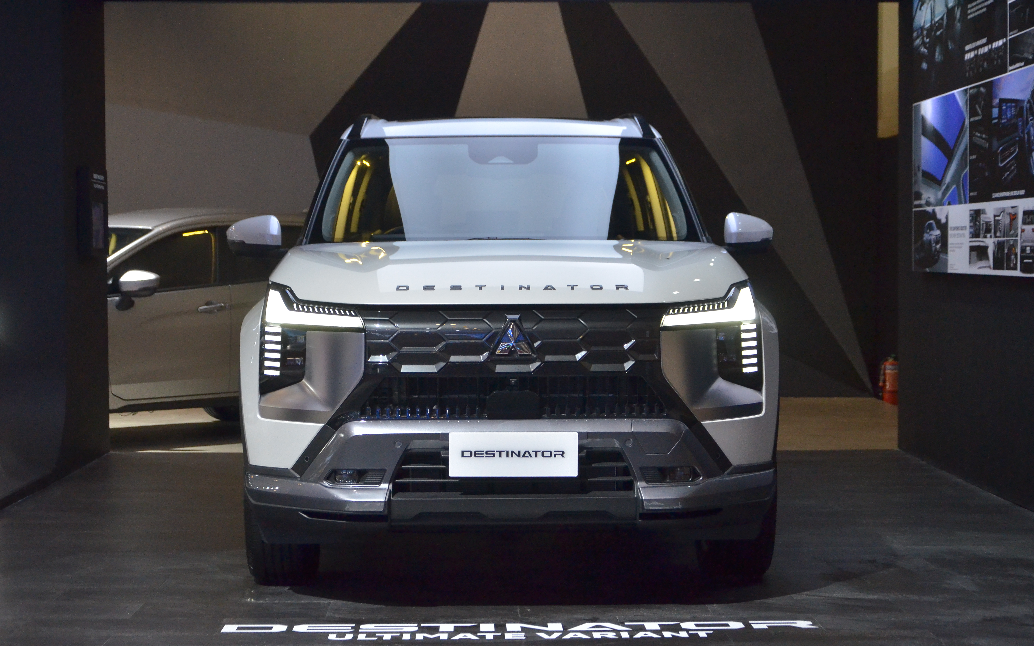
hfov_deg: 27.8
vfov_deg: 17.6
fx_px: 2085
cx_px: 518
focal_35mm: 74
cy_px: 326
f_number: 5.6
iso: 2000
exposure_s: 1/400
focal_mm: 48
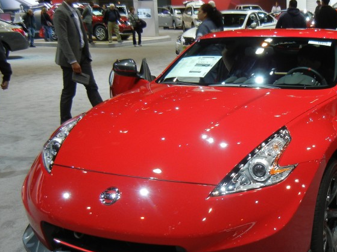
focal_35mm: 55
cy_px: 134
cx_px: 245
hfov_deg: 34.3
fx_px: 535
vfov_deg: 26.5
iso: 220
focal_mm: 5.4
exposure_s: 1/65.7
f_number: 3.5
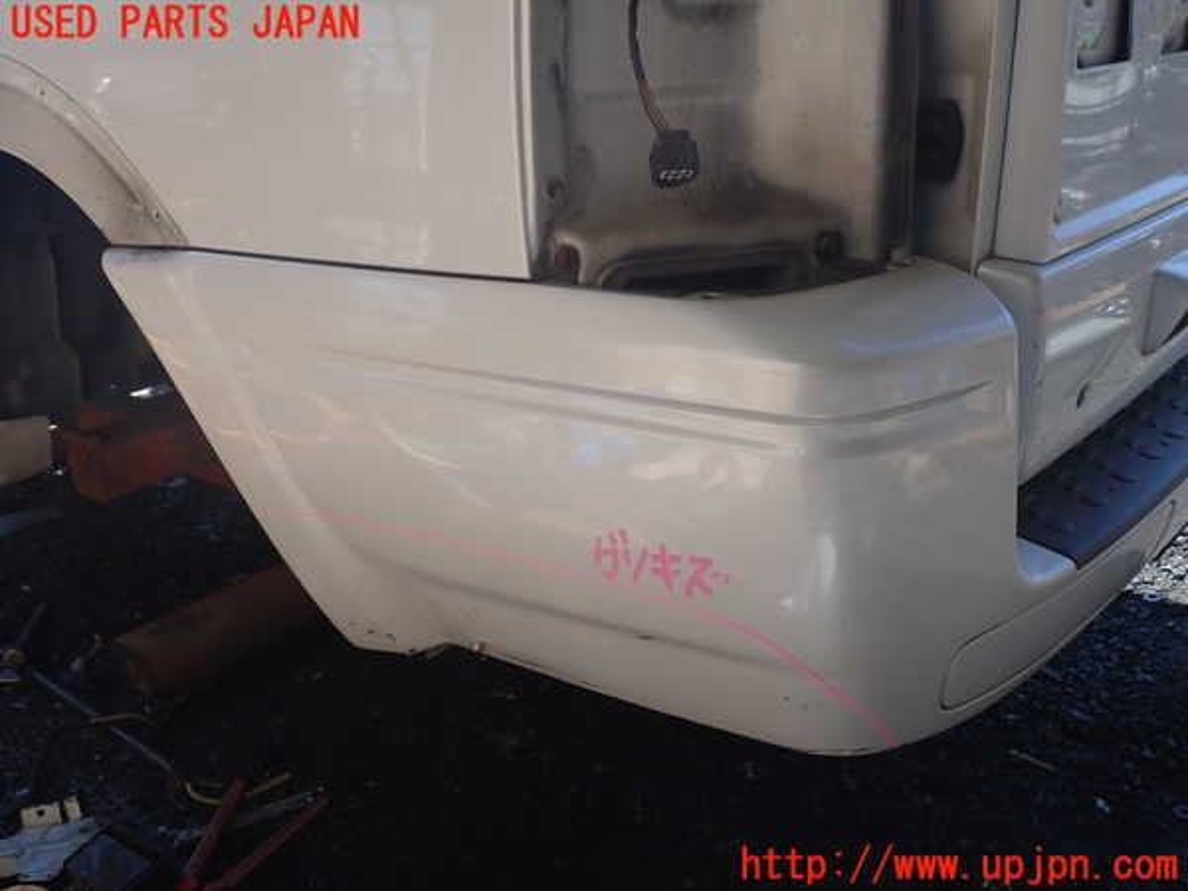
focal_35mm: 30
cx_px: 594
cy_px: 446
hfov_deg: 60.0
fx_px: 1030
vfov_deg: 46.8
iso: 100
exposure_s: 1/400
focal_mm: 5.4
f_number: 3.2
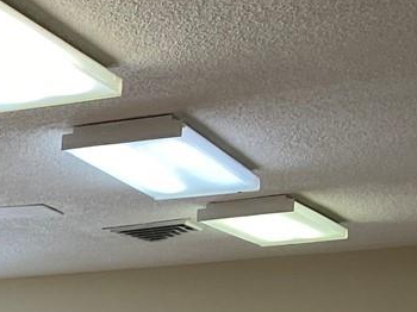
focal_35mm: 119
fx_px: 1433
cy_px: 585
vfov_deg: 11.4
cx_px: -509
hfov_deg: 13.3
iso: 64
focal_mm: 4.25
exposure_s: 1/120
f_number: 1.8
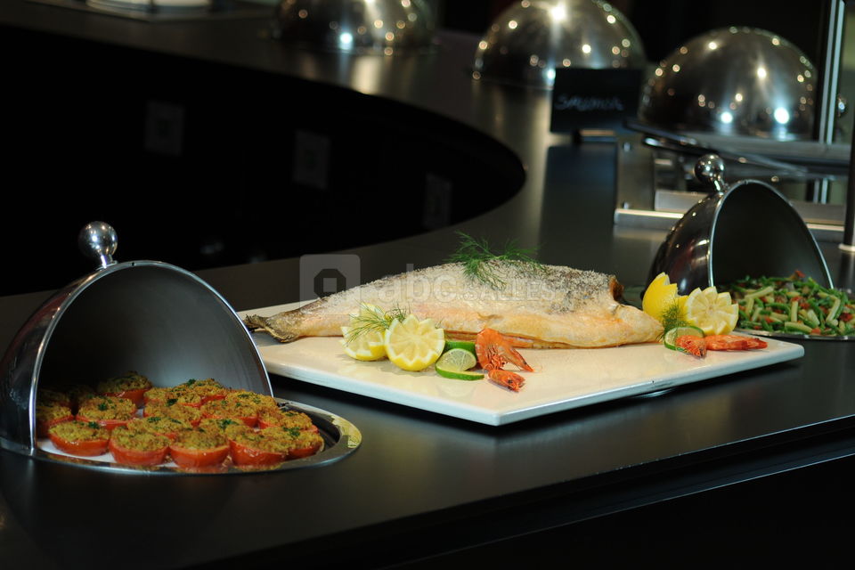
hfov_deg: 16.7
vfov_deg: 11.1
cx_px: 428
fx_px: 2921
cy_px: 285
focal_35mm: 123
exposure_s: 1/25
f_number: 4
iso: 320
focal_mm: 82
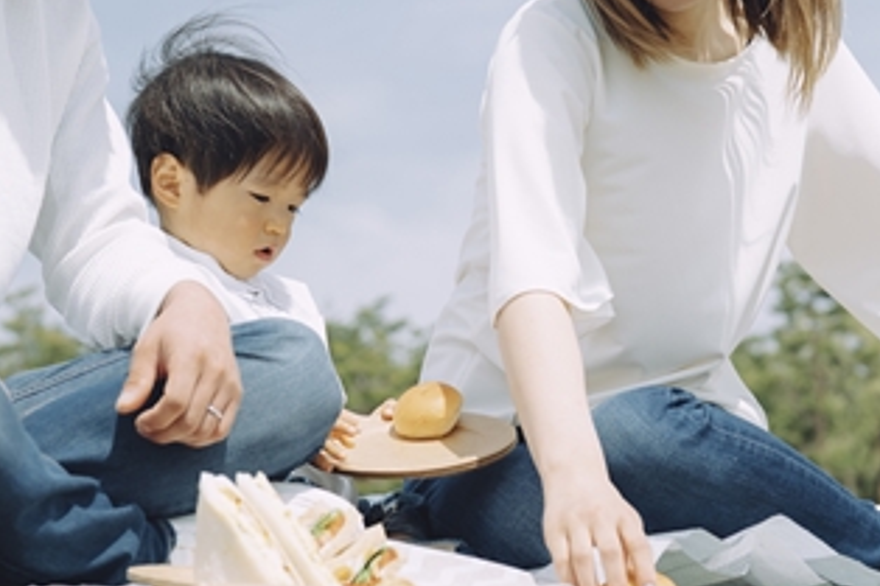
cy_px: 102
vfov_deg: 11.6
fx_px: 2883
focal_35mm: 118
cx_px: 465
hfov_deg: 17.4
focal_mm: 50
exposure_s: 1/2000
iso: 100
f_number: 3.2
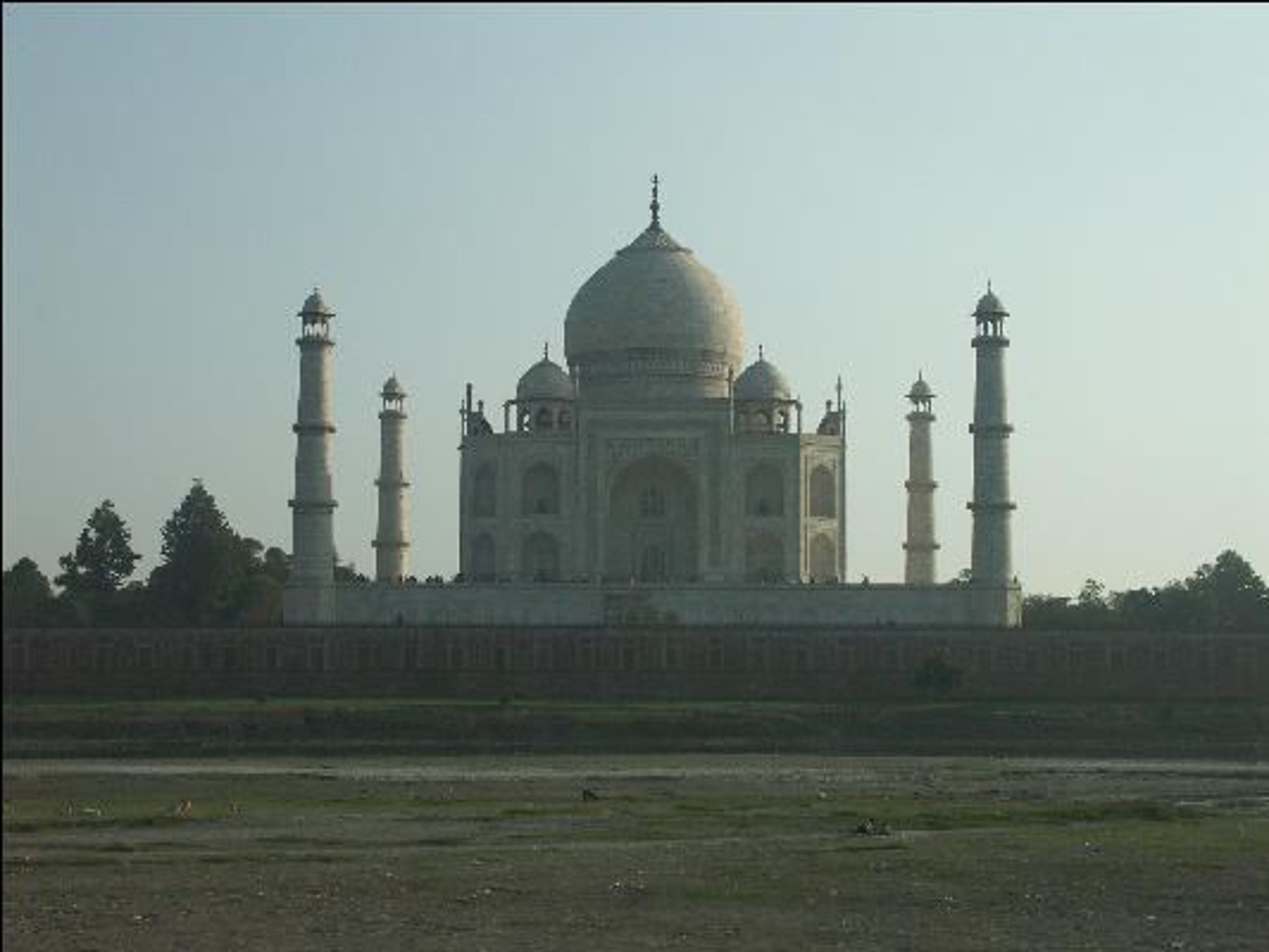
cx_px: 634
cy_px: 476
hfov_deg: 30.7
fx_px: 2310
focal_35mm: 63
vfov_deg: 23.3
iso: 100
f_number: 8
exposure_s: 1/500
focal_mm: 15.79
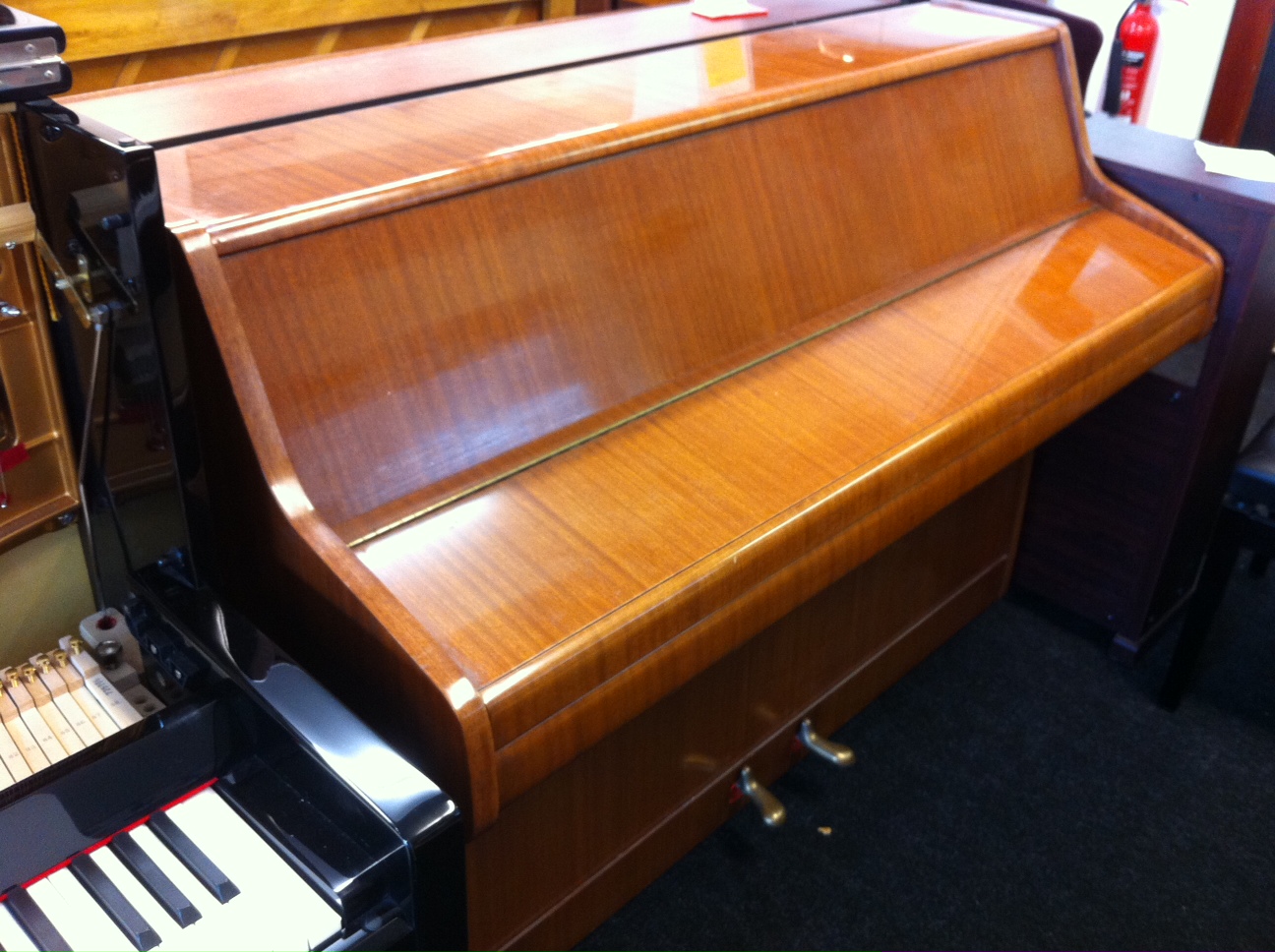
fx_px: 1287
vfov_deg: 40.6
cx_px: 638
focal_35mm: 35
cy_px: 476
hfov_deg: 52.7
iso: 160
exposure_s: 1/17
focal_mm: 3.85
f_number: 2.8
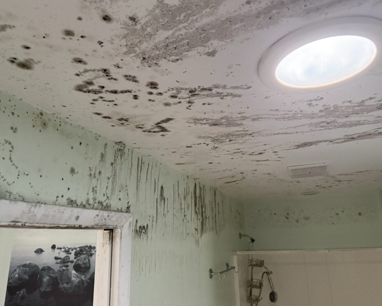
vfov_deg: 54.9
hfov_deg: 66.0
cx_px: 198
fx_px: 294
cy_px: 148
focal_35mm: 26
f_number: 1.78
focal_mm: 6.76
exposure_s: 1/49
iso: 800
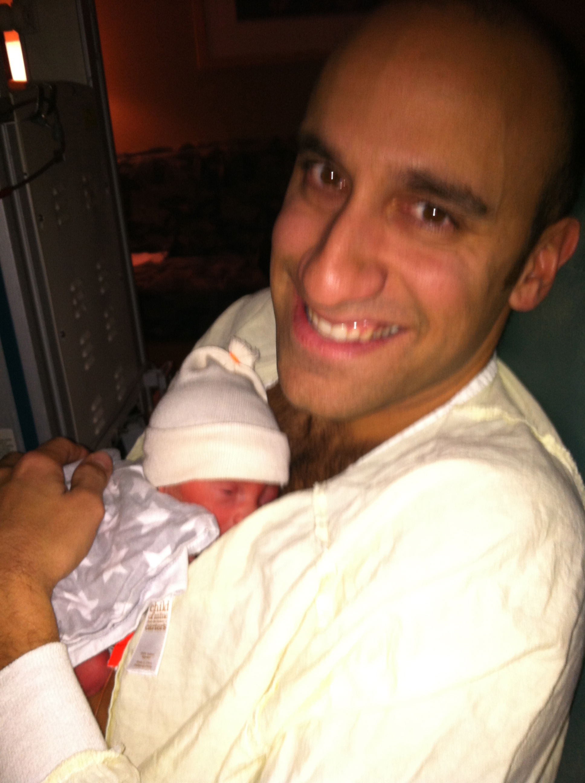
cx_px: 292
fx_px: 791
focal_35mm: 35
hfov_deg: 40.6
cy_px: 392
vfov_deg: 52.7
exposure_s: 1/15
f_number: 2.8
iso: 80
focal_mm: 3.85
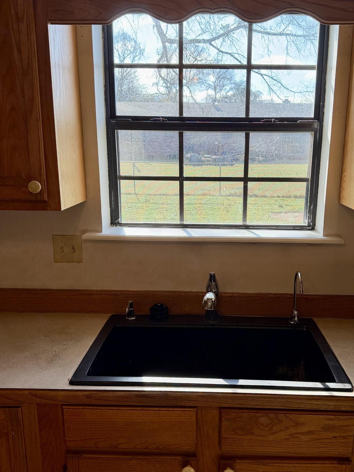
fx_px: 450
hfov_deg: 42.8
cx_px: 206
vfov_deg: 55.3
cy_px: 254
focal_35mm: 33
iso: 80
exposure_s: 1/504
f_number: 1.78
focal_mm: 6.76
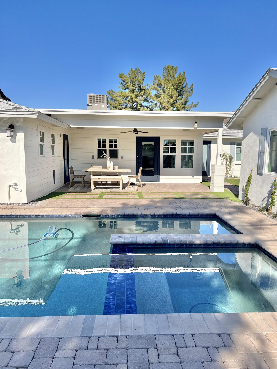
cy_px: 184
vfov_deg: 67.3
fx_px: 277
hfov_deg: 53.1
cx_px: 138
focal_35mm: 26
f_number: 1.5
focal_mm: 5.7
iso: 50
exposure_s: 1/4115
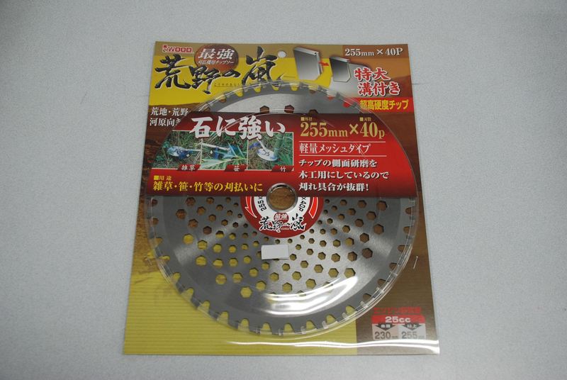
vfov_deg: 37.0
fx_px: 568
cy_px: 190
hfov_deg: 53.1
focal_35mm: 36
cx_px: 284
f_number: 4
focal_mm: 24
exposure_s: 1/50
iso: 250
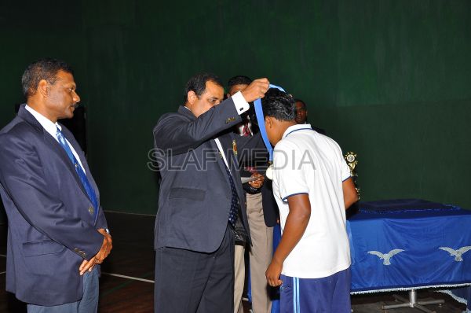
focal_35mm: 48
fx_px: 627
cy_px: 156
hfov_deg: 41.2
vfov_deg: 28.0
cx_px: 236
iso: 200
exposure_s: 1/60
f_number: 5.6
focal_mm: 32
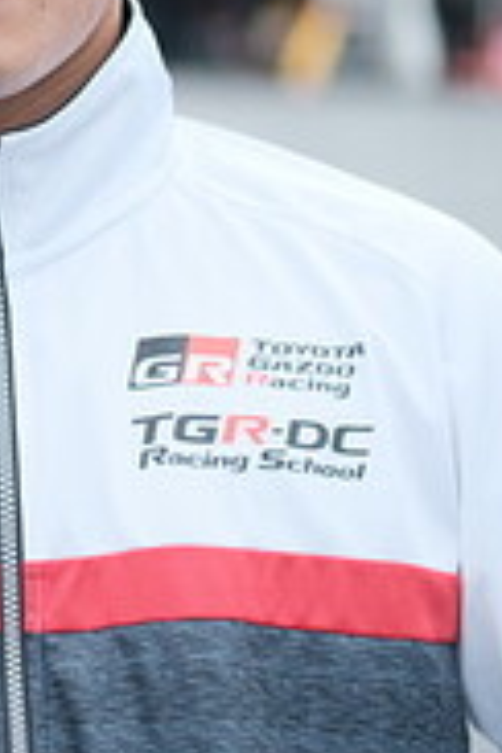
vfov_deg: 9.3
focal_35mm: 221
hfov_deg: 6.2
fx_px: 4622
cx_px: -144
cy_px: 148
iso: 320
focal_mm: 50
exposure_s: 1/1000
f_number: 2
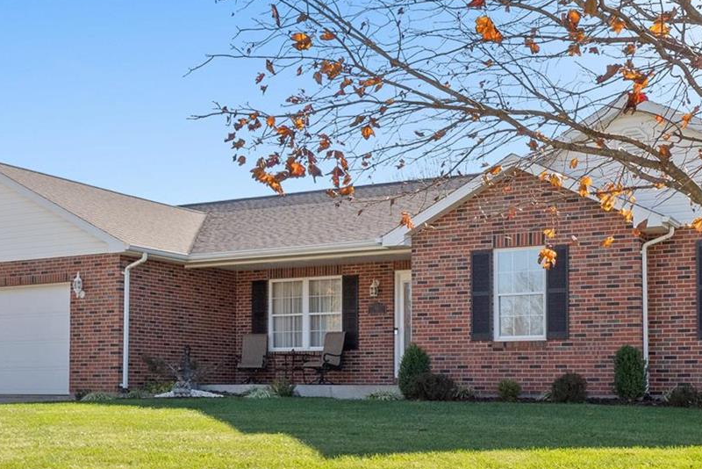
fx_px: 936
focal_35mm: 48
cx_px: 347
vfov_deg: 28.0
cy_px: 290
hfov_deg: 41.1
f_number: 8
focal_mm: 12
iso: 400
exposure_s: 1/320
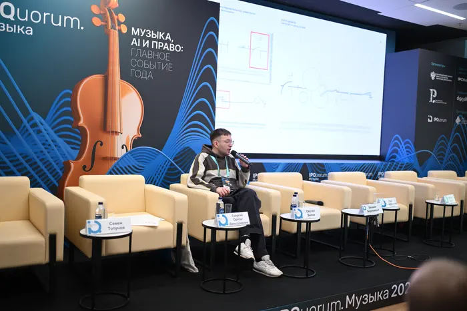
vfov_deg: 37.9
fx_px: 454
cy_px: 156
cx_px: 234
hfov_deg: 54.4
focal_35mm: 35
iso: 500
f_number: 1.4
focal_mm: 35
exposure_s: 1/250
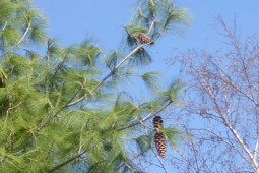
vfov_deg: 8.8
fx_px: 1058
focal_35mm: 147
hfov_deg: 11.8
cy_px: 343
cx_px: -334
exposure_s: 1/640
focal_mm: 4.3
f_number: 3.3
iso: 100
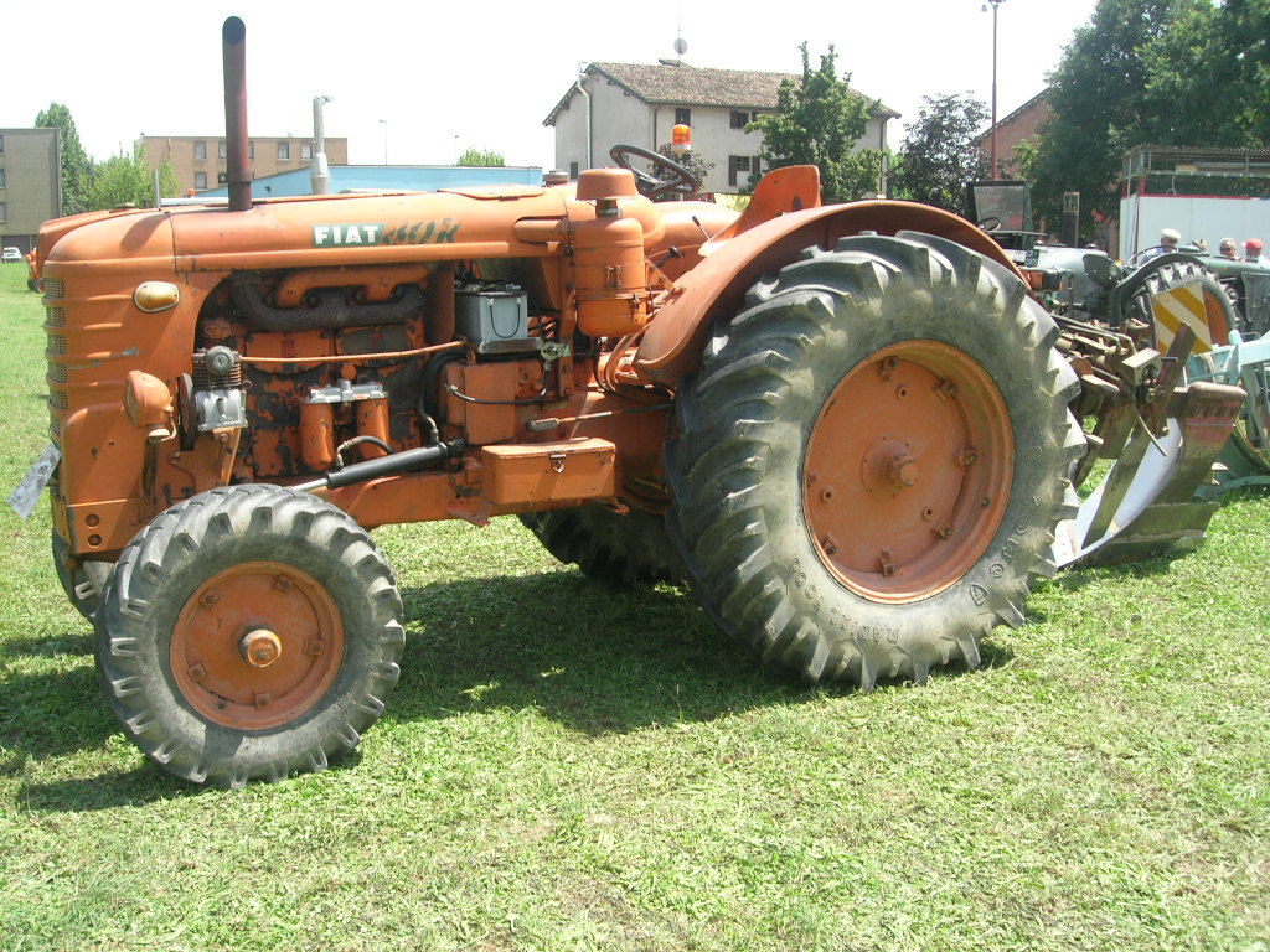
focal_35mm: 38
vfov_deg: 37.7
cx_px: 635
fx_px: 1394
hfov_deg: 49.0
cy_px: 476
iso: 64
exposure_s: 1/190
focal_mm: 7.8
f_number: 4.8
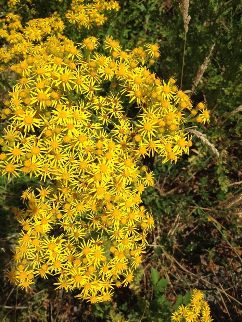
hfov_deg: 41.8
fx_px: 317
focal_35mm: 34
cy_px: 163
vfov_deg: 54.0
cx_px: 120
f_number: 2.4
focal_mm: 4.12
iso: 50
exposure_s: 1/2584
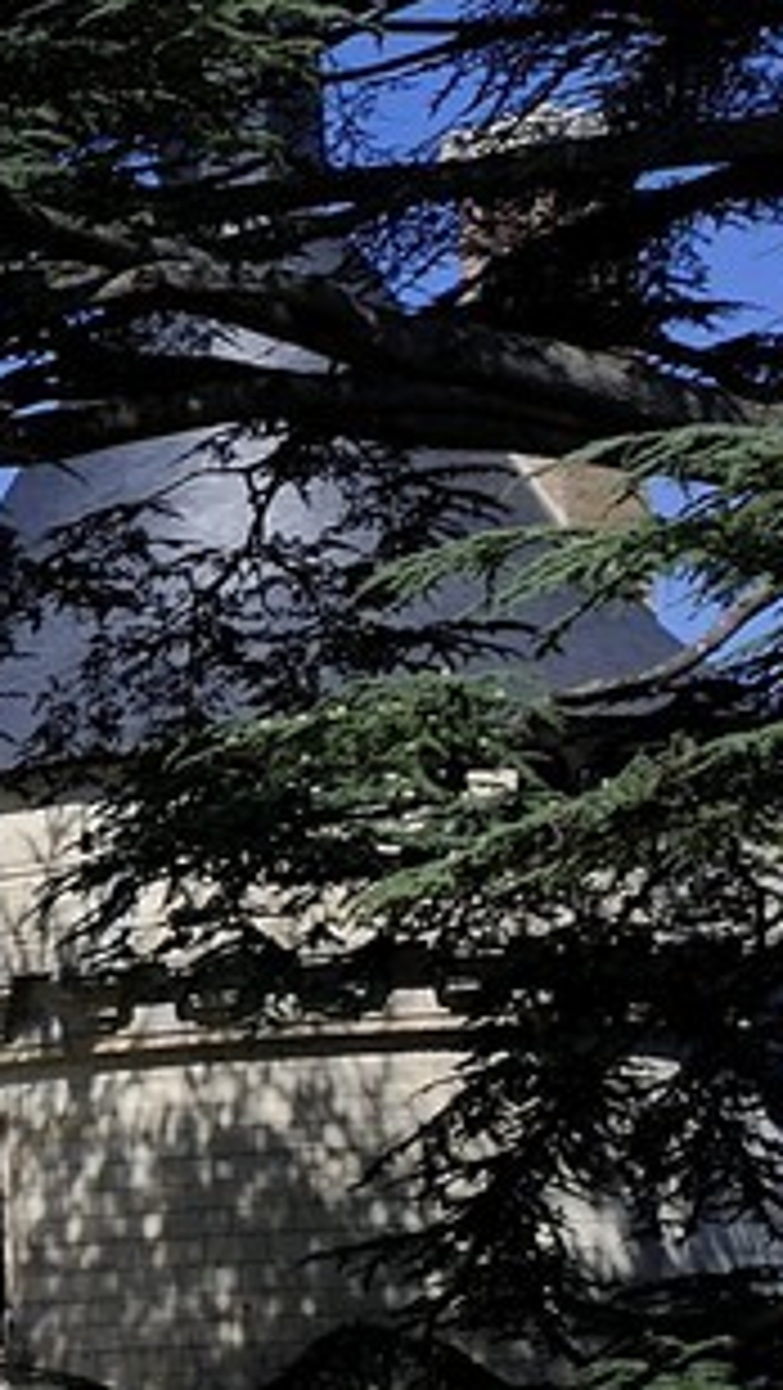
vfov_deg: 16.1
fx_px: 4794
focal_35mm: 130
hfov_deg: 6.9
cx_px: -2466
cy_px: 1502
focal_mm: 24
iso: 200
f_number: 16
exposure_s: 1/160
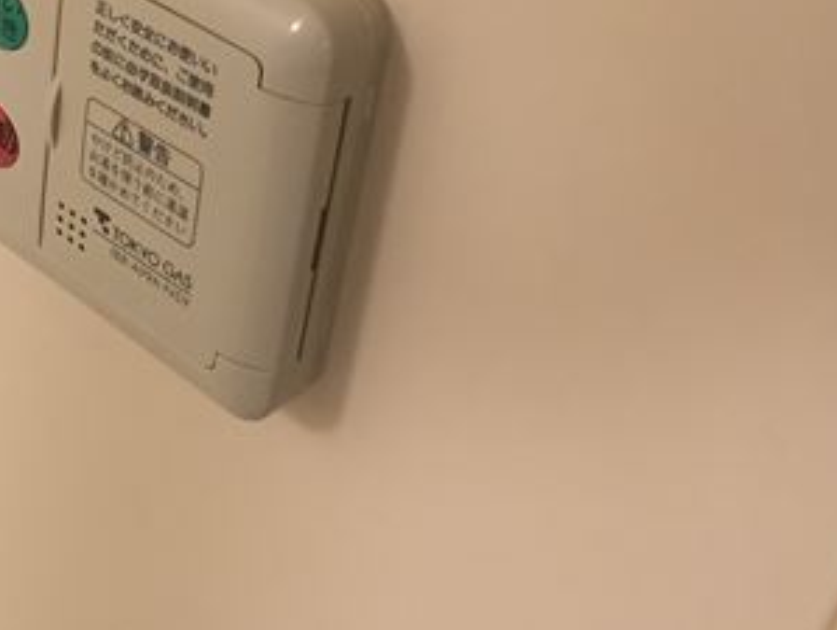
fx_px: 1501
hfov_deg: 30.0
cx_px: 109
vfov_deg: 23.0
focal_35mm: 62
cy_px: 36
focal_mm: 4.15
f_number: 2.2
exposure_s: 1/33
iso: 100
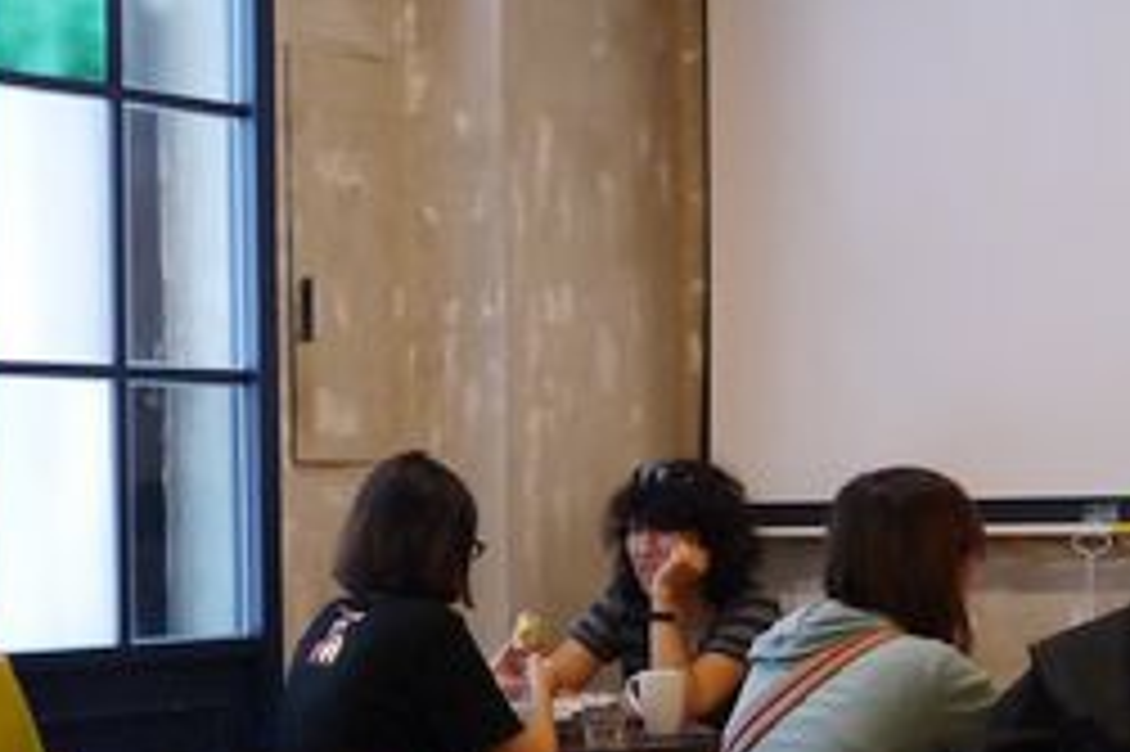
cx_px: 950
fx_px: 2917
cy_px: 513
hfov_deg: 21.6
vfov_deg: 14.7
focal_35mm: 93
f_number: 2.5
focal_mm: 14
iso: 640
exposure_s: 1/60
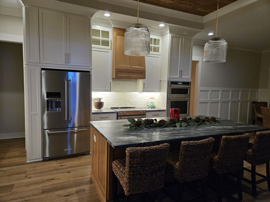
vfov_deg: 58.9
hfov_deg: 73.9
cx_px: 135
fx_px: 179
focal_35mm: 23
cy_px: 101
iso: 640
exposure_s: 1/60
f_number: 1.8
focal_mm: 5.4
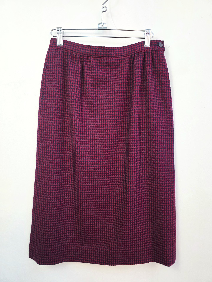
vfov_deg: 73.9
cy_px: 141
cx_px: 106
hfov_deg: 58.9
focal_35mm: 23
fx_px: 188
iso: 200
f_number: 1.7
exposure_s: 1/120
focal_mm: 6.3
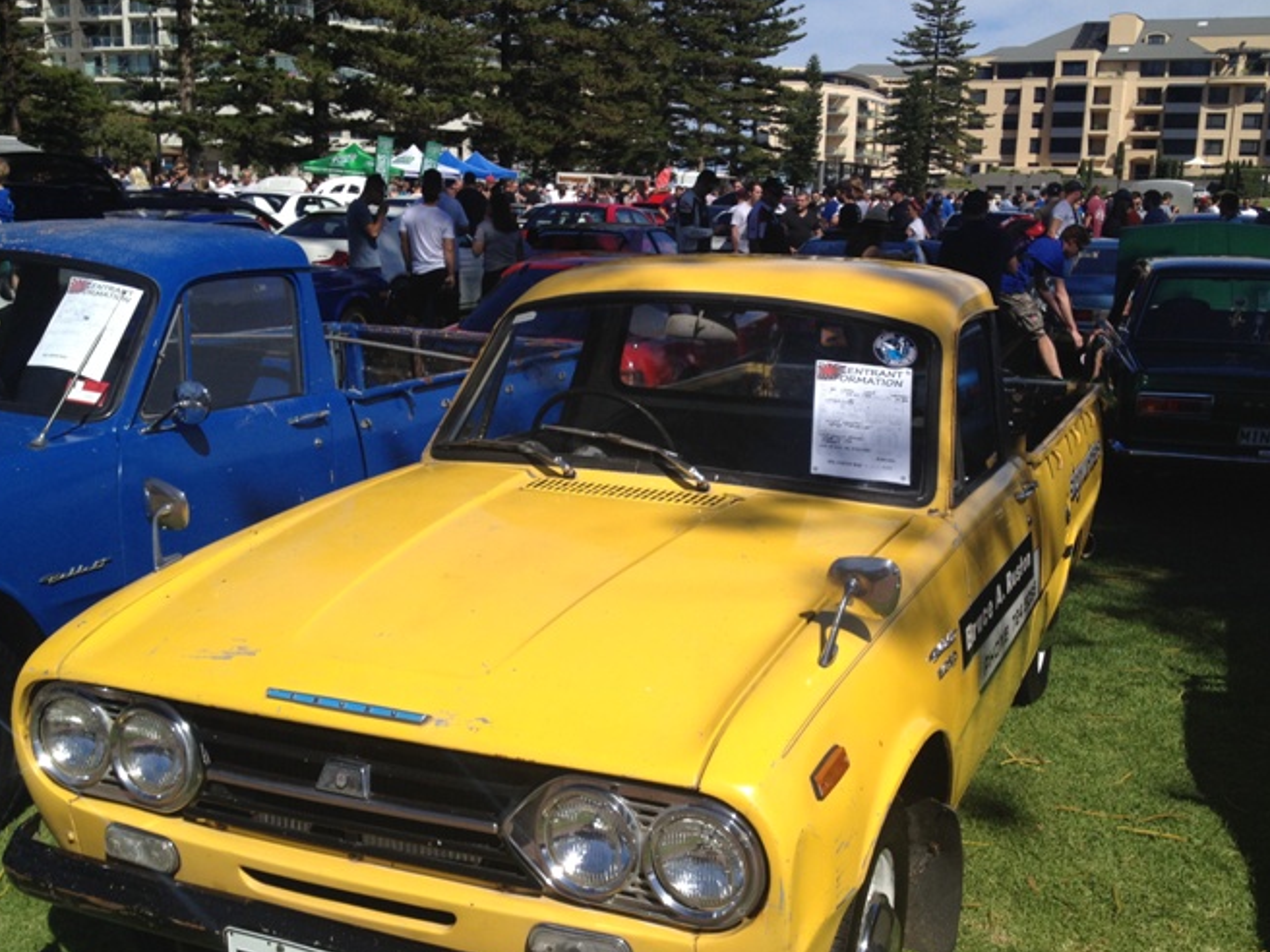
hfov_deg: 45.8
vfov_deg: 35.1
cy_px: 532
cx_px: 652
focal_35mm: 41
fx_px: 1504
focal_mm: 4.28
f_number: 2.4
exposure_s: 1/2907
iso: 50
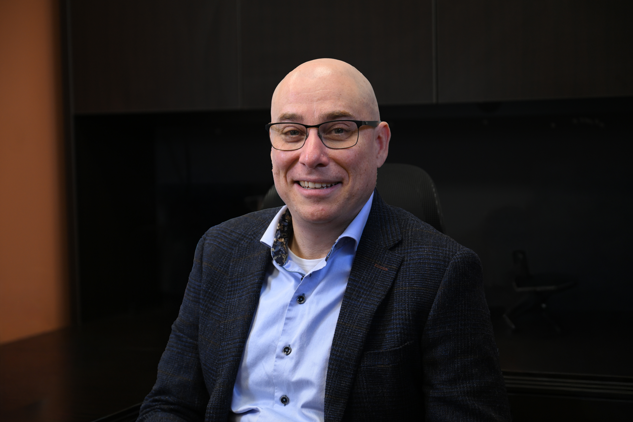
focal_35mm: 70
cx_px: 316
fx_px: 1231
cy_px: 211
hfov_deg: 28.8
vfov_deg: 19.5
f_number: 3.5
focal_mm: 70
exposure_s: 1/125
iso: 400
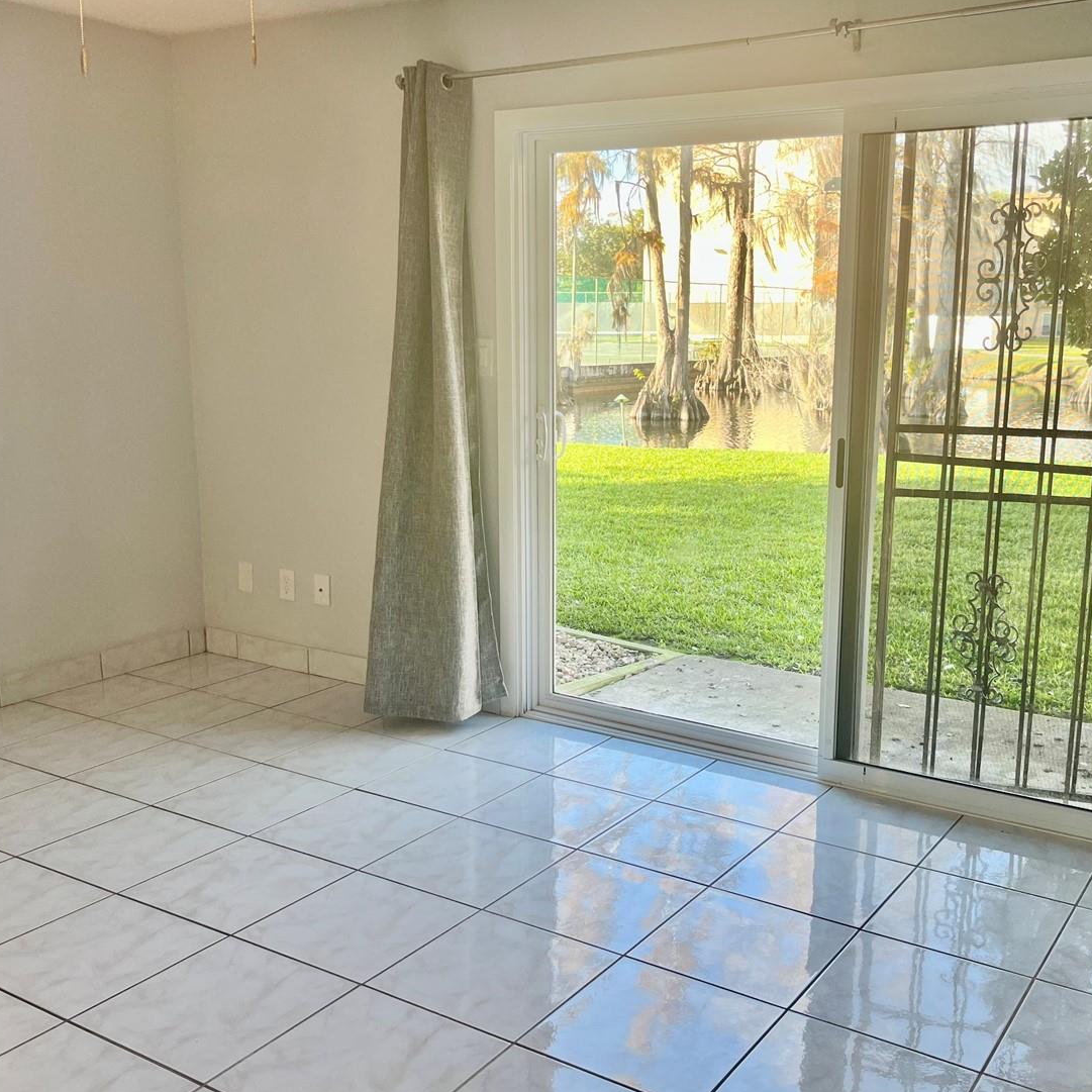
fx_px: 1213
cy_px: 554
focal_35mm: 34
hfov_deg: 48.2
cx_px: 650
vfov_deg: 48.4
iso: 50
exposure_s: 1/164
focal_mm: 5.1
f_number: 1.6
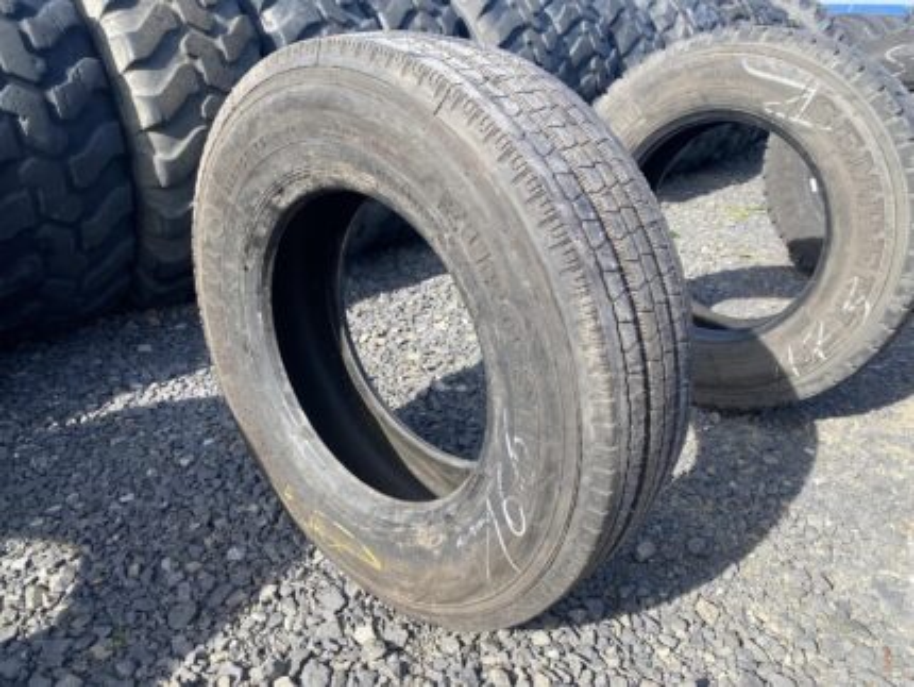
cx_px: 457
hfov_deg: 67.3
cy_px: 344
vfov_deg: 53.1
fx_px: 687
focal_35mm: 26
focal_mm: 4.25
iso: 32
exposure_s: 1/747
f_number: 1.8
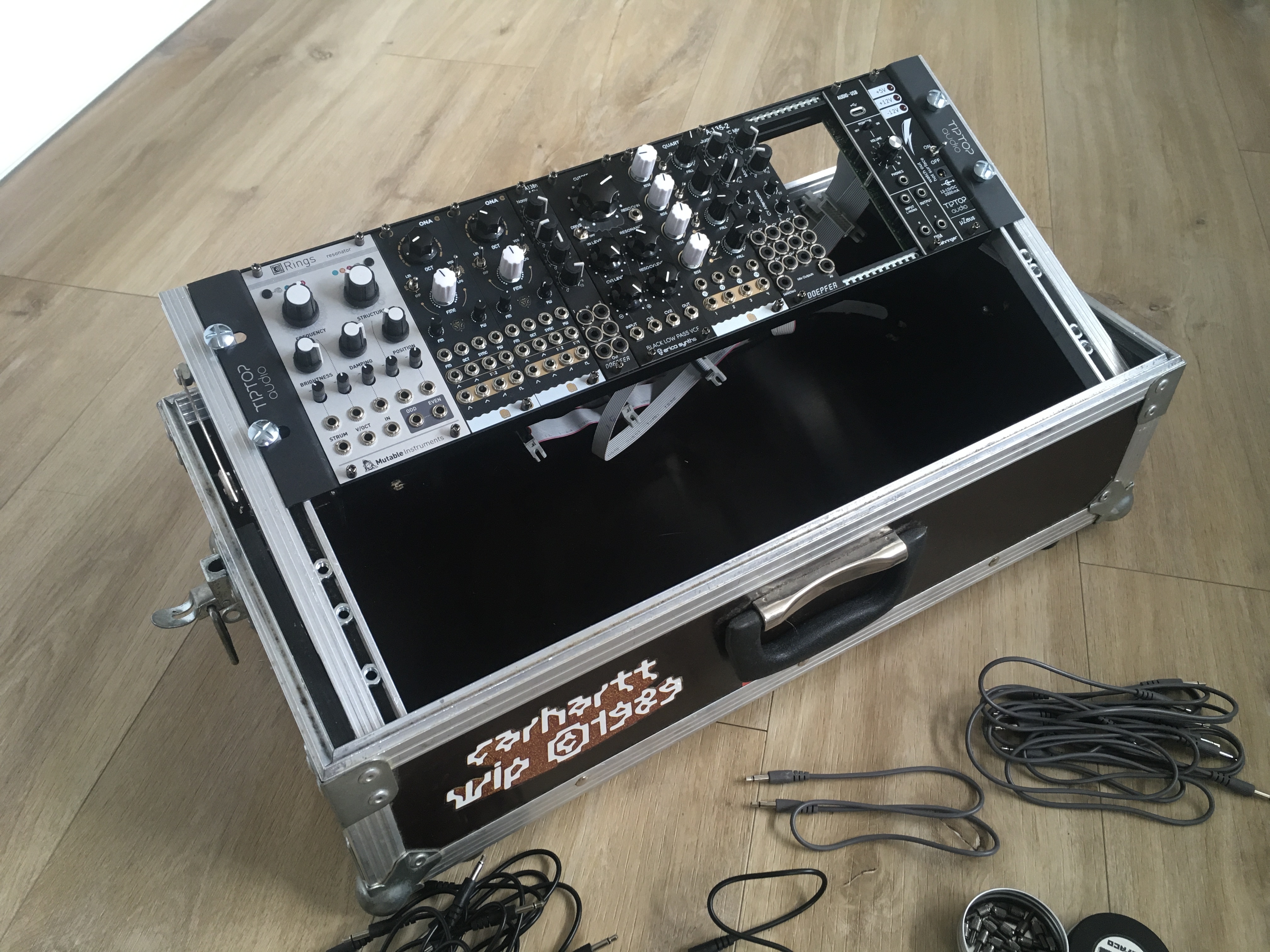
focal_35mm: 29
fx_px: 1064
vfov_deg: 48.2
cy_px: 476
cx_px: 635
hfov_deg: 61.7
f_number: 2.2
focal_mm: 4.15
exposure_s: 1/33
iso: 100
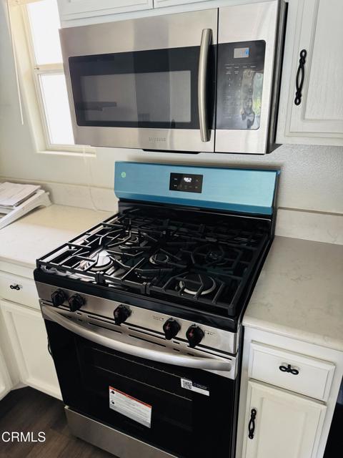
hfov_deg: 56.8
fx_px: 317
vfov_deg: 71.6
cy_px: 229
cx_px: 172
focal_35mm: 24
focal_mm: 6.76
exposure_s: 1/60
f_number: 1.78
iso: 800
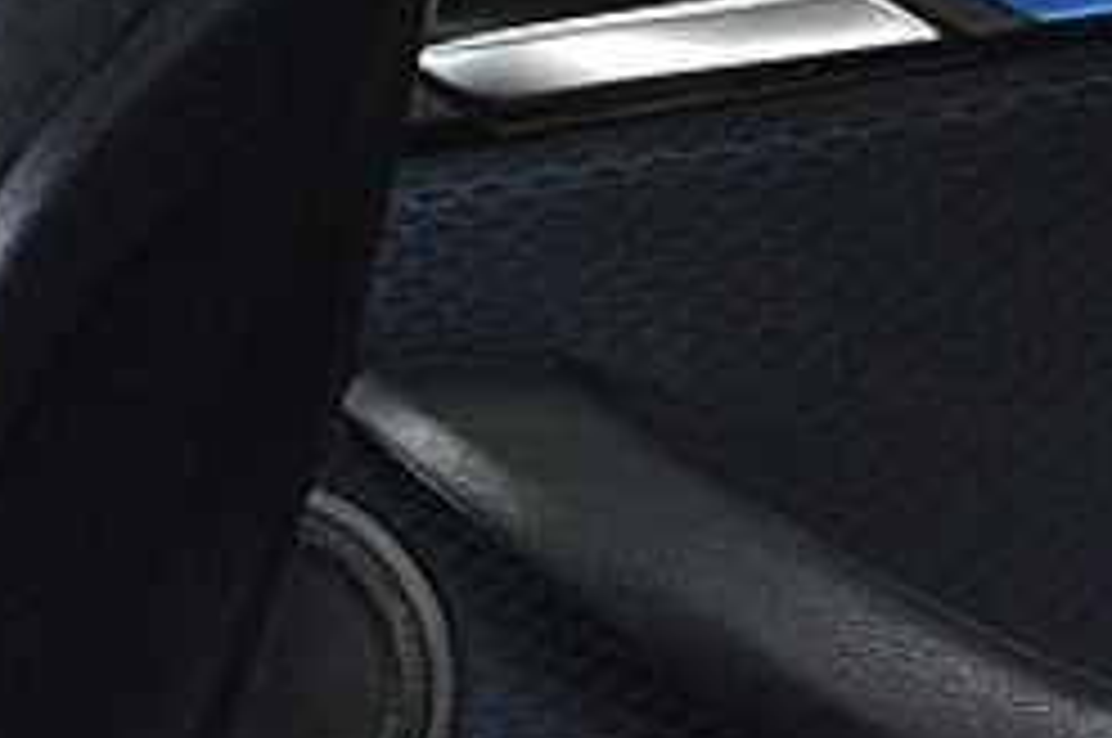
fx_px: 7928
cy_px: 693
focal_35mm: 257
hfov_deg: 8.0
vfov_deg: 5.3
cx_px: 1013
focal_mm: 22
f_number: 6.3
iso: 800
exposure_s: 1/60
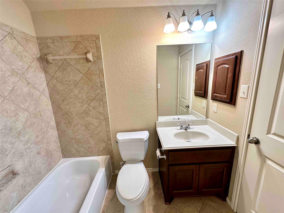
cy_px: 106
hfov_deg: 102.1
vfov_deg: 85.7
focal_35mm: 14
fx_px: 115
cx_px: 142
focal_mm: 2.22
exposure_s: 1/120
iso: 125
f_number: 2.2
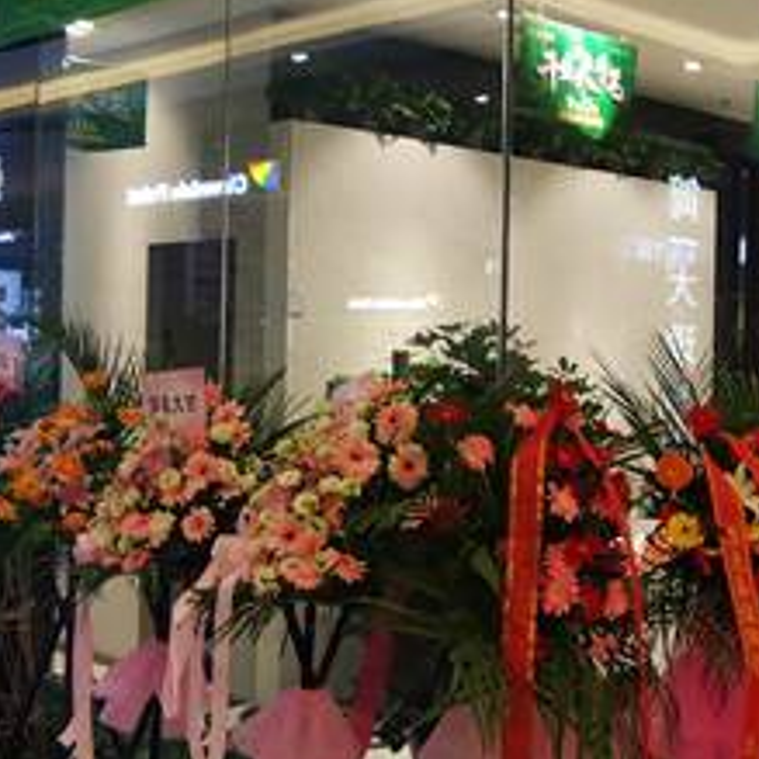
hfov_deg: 30.9
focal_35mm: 55
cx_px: 482
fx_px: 1364
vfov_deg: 31.1
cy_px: 343
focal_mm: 2.26
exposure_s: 1/50
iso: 125
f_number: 2.2
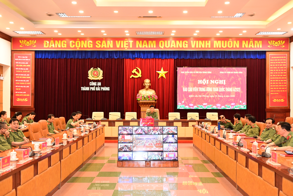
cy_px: 98
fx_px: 309
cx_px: 146
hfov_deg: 50.7
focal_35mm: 38
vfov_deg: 35.1
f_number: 4
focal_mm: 38
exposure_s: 1/100
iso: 2500
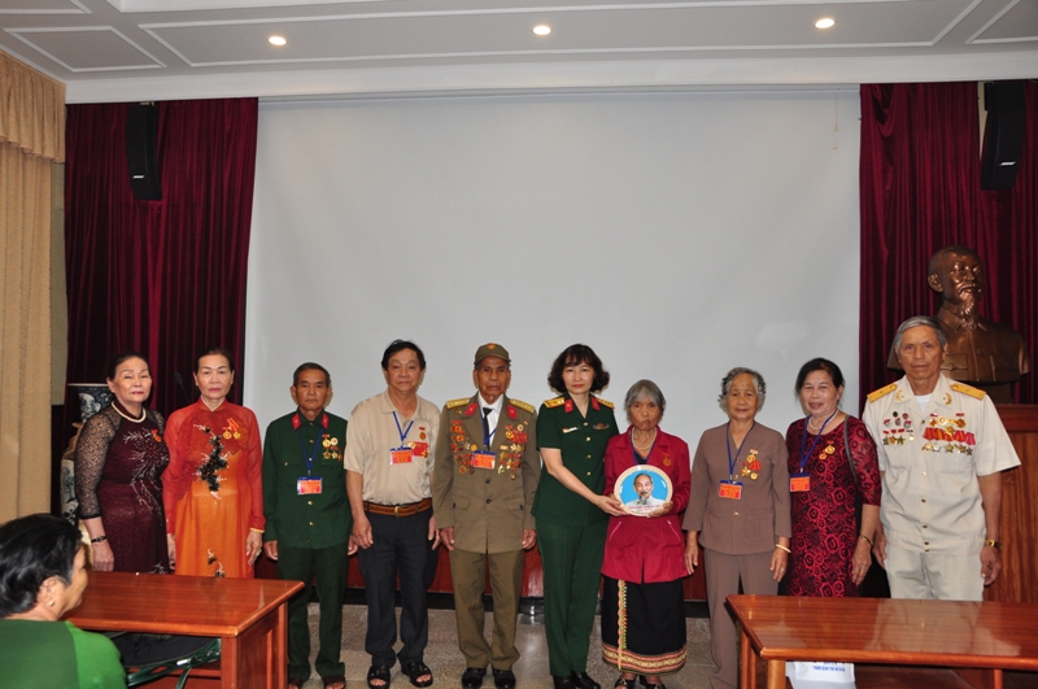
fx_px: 734
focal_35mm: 26
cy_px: 344
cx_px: 519
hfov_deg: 70.5
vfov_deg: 50.3
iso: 400
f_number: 5.6
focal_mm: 17
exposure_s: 1/60
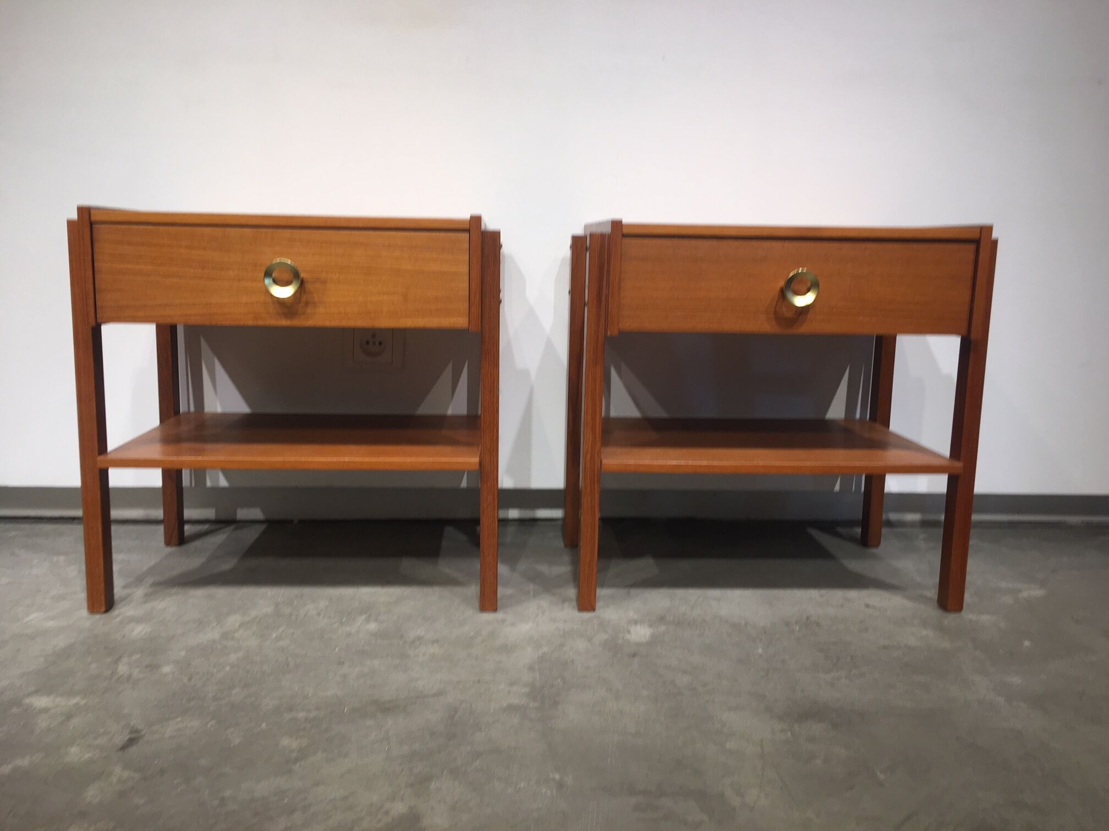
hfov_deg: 61.7
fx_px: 929
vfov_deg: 48.2
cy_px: 416
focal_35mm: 29
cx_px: 554
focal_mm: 4.15
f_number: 2.2
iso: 32
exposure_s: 1/50
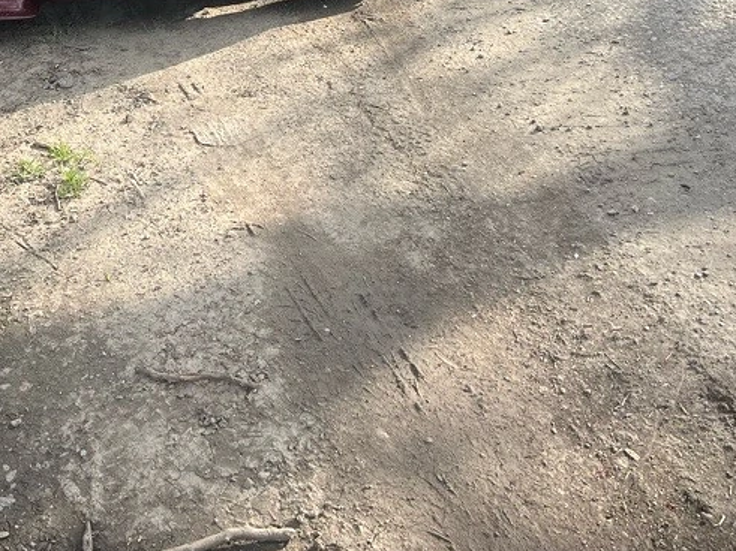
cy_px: 27
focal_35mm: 53
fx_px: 1127
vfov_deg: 26.3
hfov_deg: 35.4
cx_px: 184
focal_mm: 5.7
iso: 50
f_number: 1.5
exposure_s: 1/1621
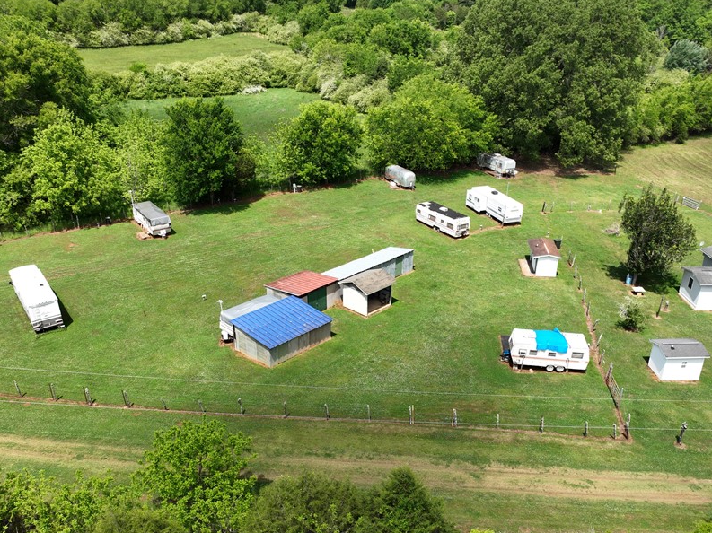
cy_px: 324
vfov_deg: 45.1
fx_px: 637
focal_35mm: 31
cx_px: 343
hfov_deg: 58.4
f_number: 2.8
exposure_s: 1/200
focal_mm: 12.29
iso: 110
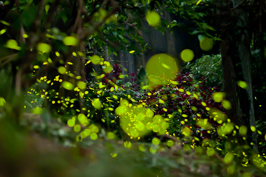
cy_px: 77
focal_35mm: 190
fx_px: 1401
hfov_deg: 10.8
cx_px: 82
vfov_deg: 7.2
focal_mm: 85
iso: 800
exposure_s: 58
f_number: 2
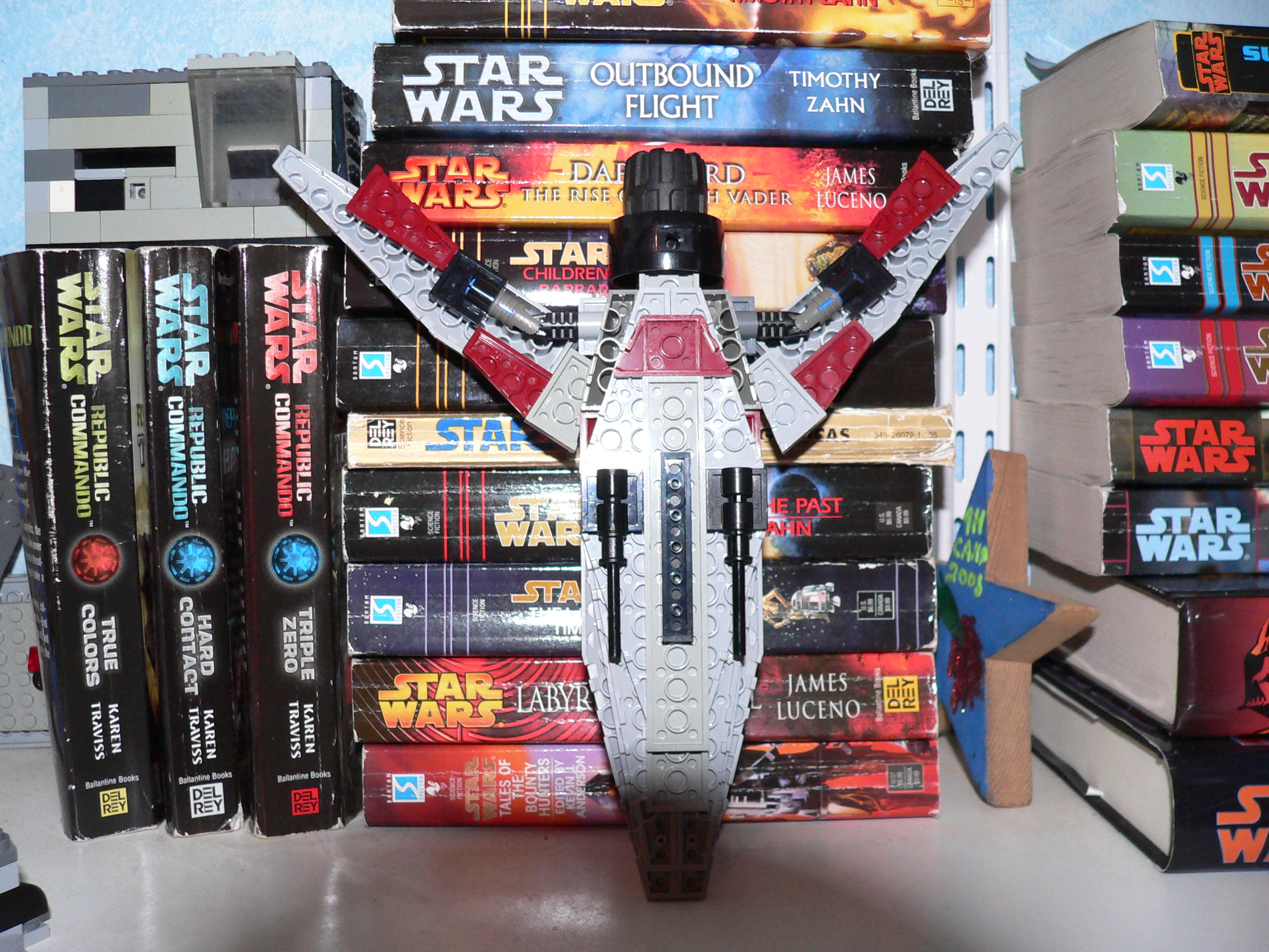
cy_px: 476
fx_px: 1320
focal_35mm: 36
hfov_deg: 51.4
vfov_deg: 39.7
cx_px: 634
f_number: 2.8
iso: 200
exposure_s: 1/80
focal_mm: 6
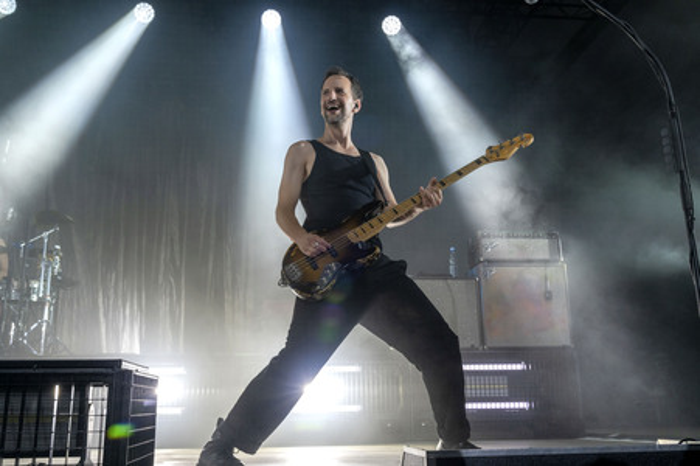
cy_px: 233
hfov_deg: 54.5
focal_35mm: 35
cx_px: 350
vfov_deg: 37.8
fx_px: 680
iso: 2000
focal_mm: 35
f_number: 8
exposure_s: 1/320
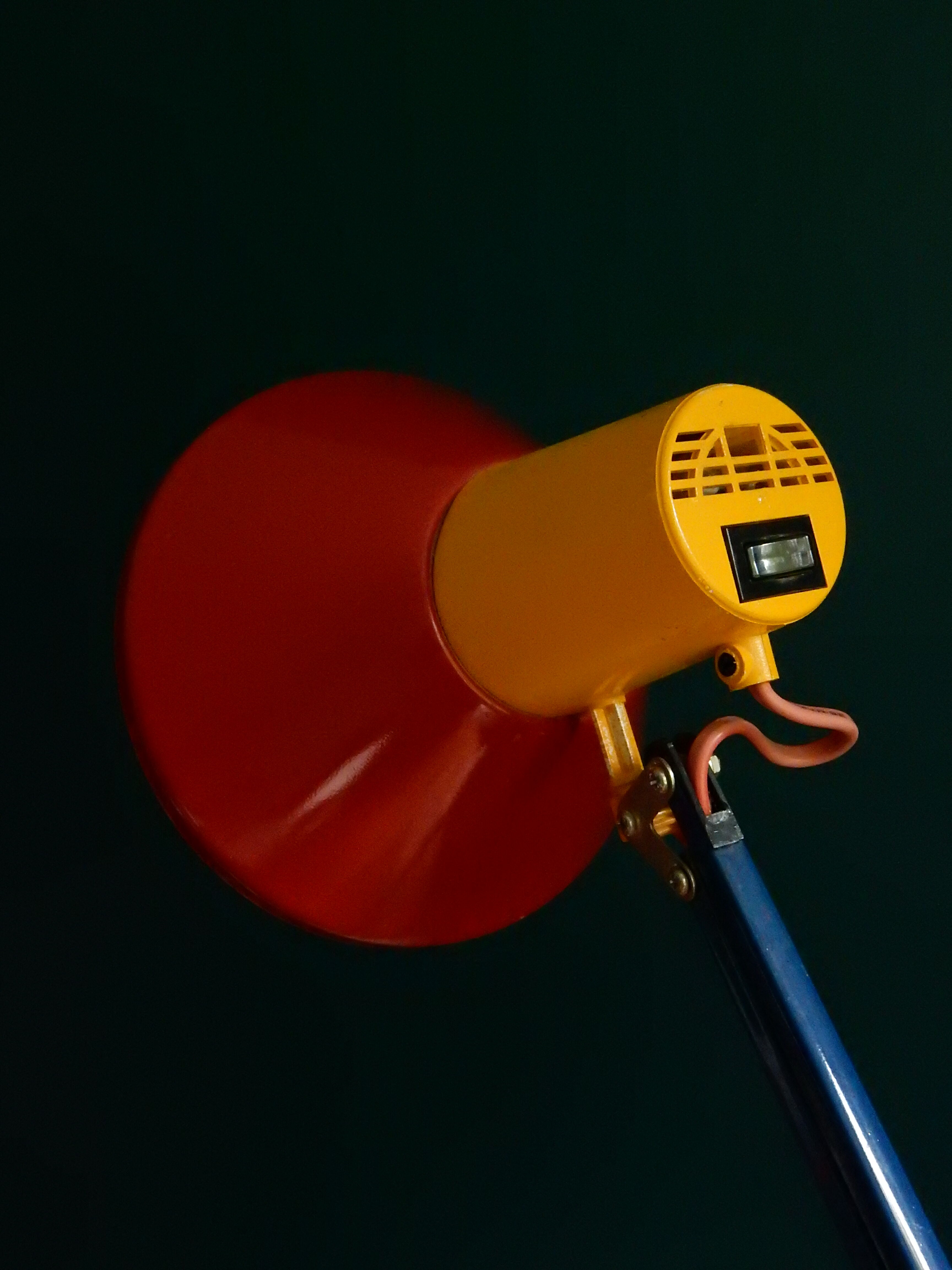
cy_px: 635
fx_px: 1320
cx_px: 476
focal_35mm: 36
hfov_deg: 39.7
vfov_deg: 51.4
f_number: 4
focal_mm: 6.4
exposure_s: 1/50
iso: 1600
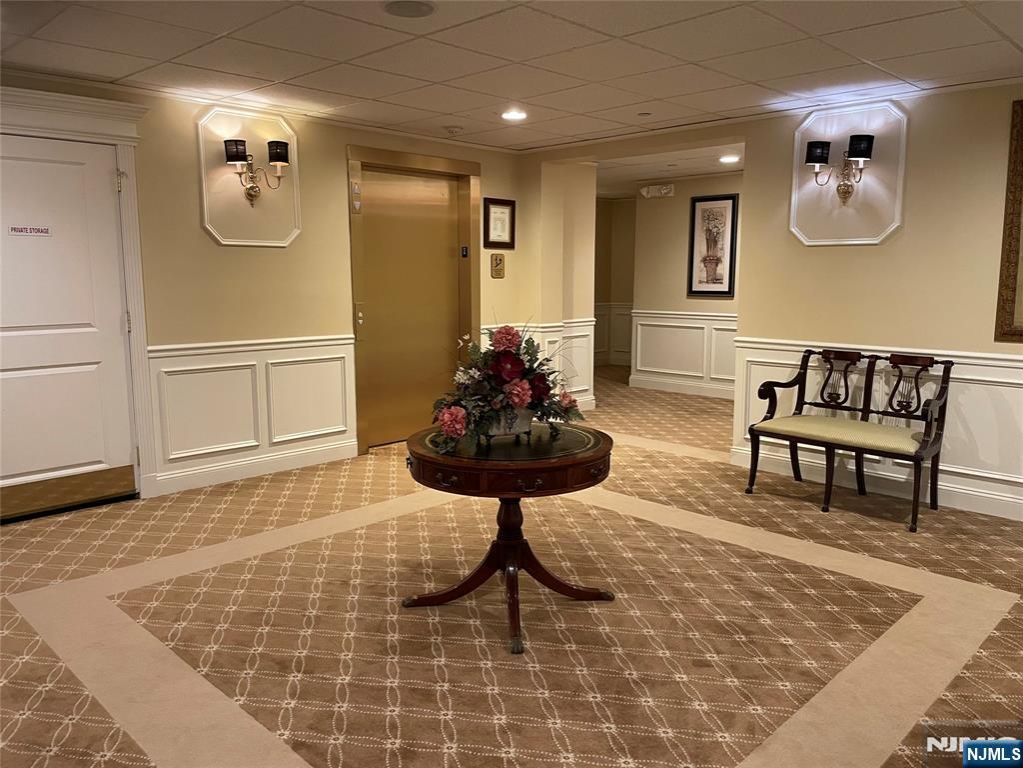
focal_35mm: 26
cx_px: 512
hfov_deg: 67.3
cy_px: 384
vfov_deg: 53.1
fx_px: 768
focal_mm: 4.2
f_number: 1.6
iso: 640
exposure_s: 1/40
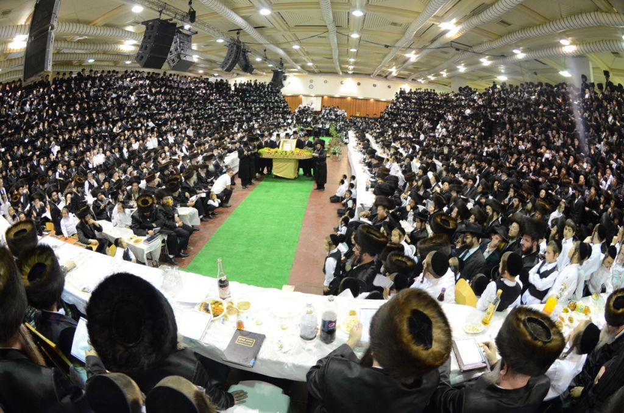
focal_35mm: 16
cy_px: 206
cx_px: 312
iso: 1600
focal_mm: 10.5
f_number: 5.6
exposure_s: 1/25
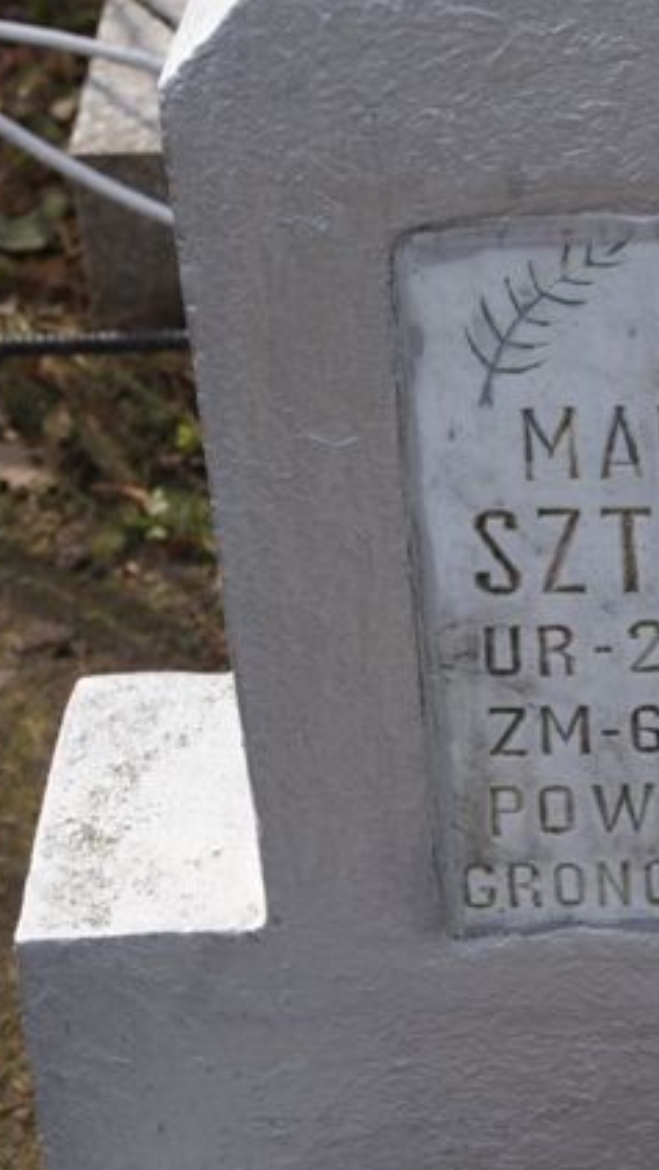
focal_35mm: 131
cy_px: 584
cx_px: 623
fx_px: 4062
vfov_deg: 16.4
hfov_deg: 9.2
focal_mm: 55
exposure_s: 1/250
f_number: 9
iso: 200
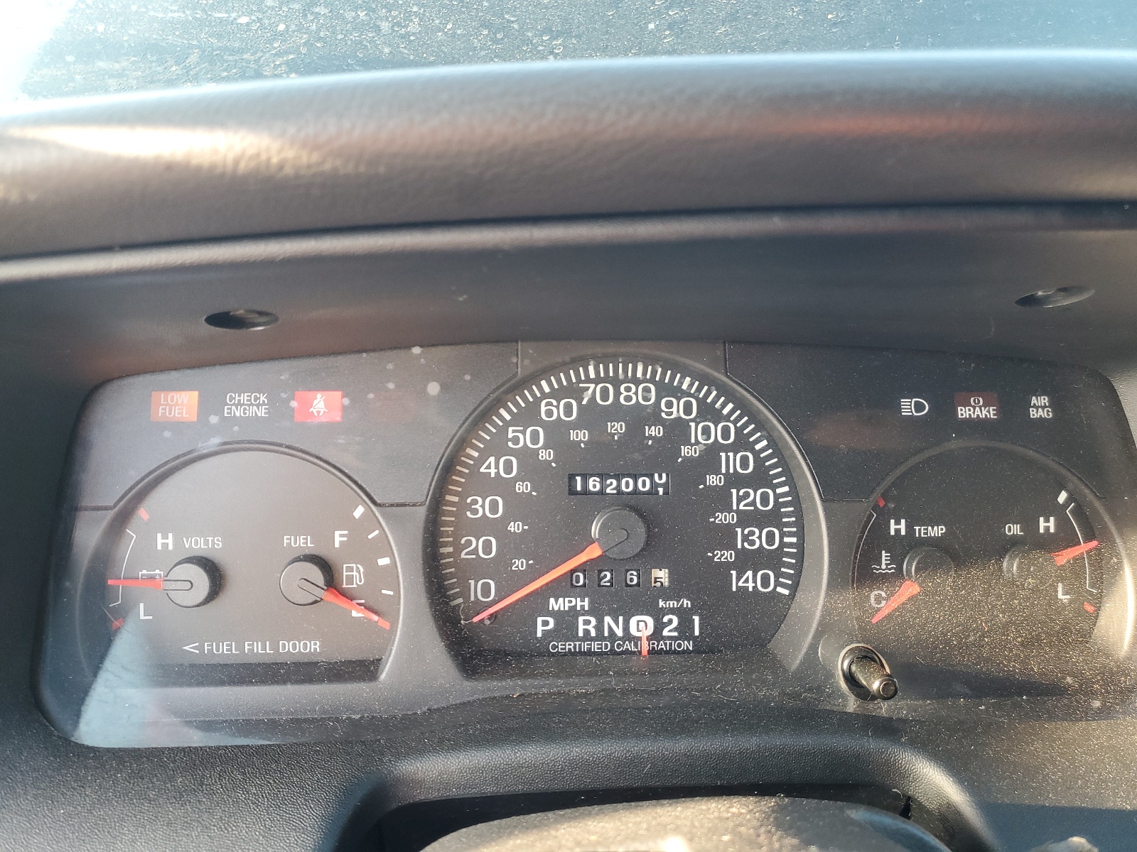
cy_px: 426
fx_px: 854
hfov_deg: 67.3
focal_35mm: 26
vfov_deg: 53.1
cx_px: 568
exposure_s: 1/60.2
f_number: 1.5
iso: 81
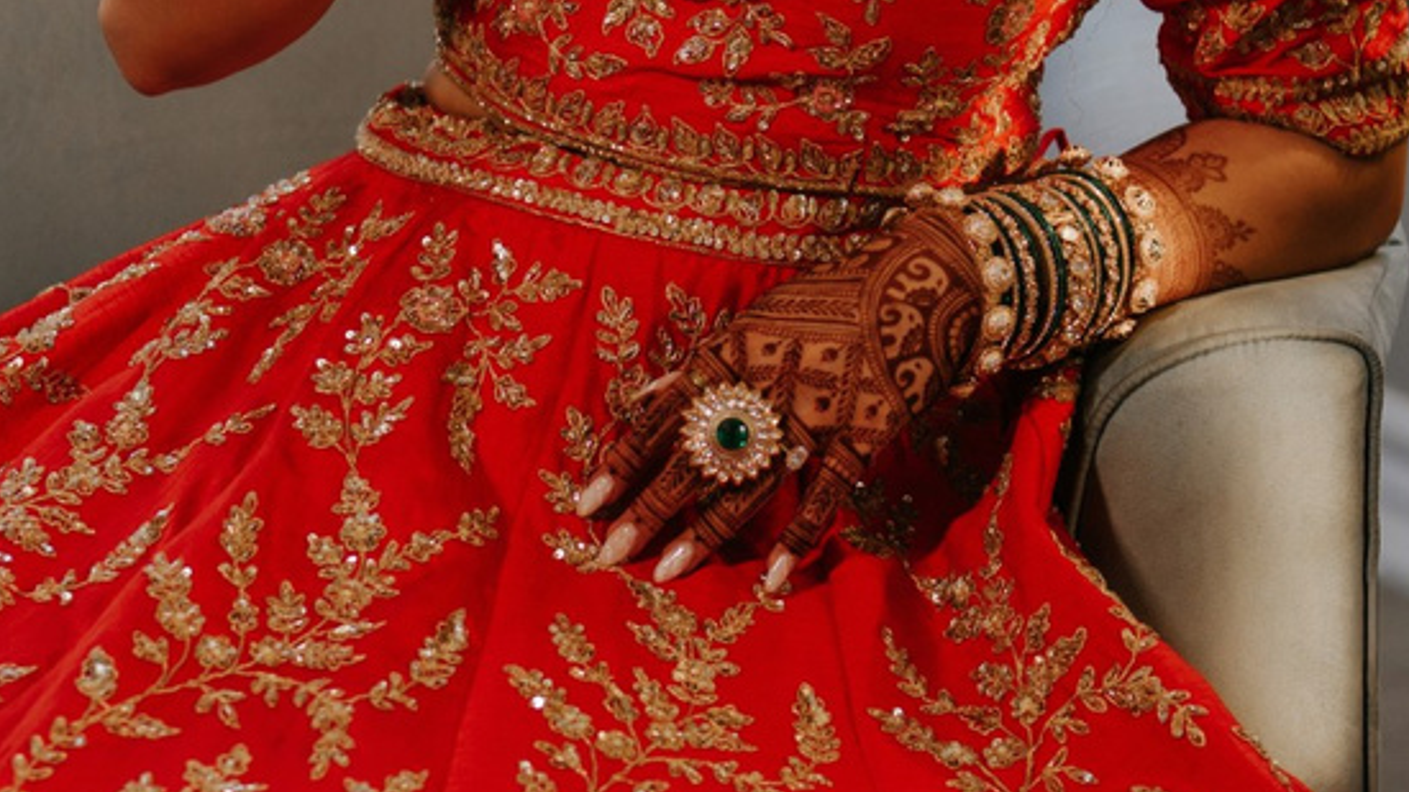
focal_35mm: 244
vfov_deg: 5.0
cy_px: 352
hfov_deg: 8.8
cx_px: 815
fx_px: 9113
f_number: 1.2
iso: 100
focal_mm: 50
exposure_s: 1/200
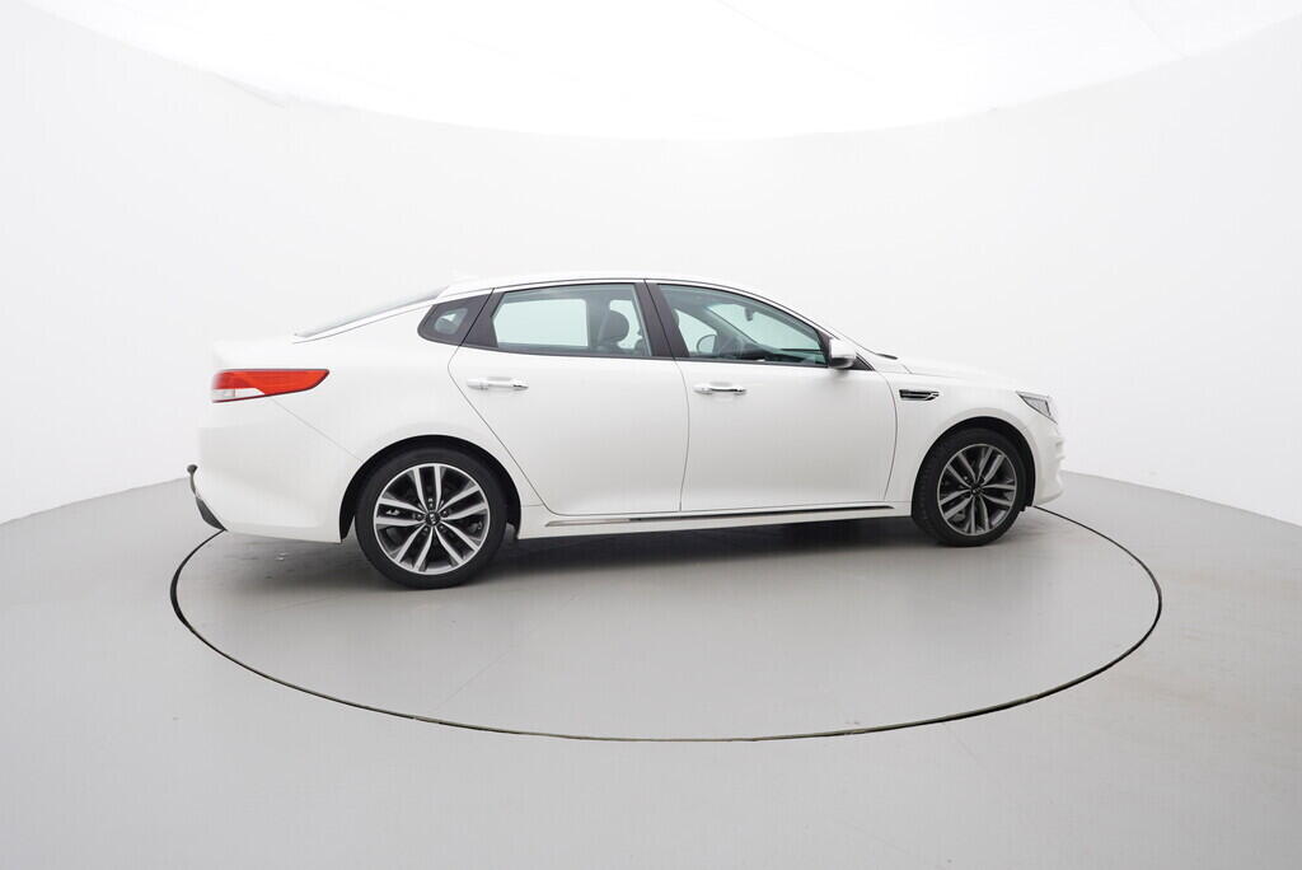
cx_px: 651
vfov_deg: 56.2
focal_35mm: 22
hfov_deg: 77.3
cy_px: 435
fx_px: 814
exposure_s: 1/80
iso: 200
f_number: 5
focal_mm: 15
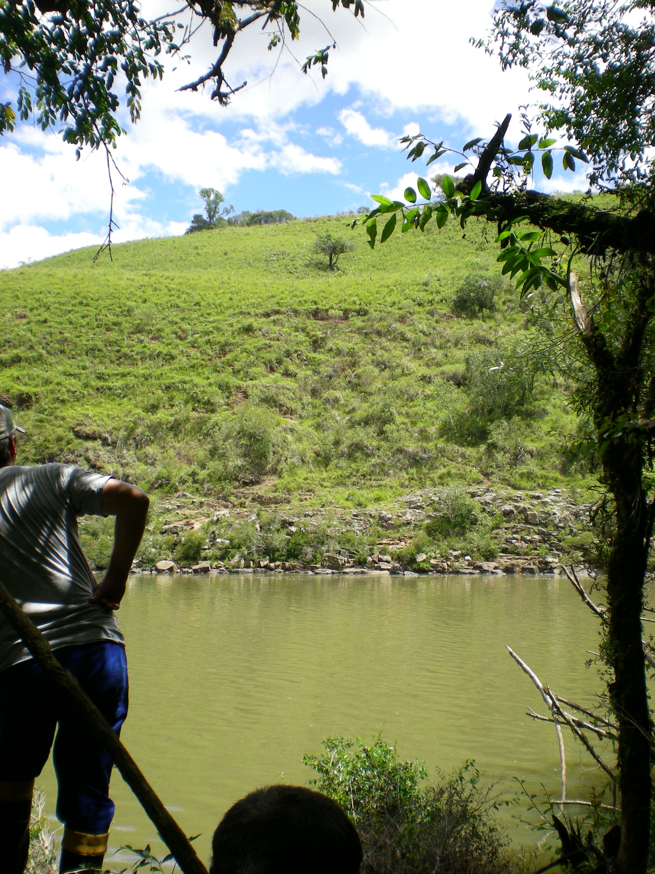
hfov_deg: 37.7
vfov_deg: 49.0
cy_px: 437
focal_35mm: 38
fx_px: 959
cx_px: 328
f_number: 4.6
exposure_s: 1/184
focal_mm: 6.3
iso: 50
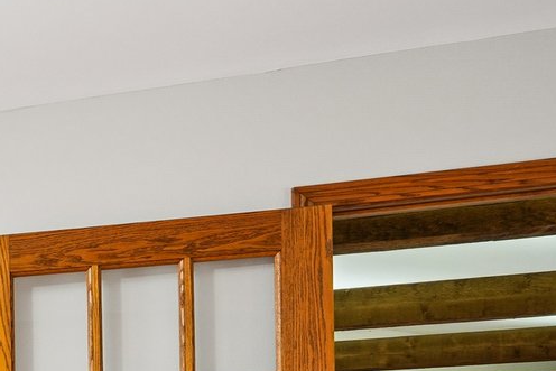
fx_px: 1020
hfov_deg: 18.8
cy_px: 520
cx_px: -562
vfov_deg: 18.7
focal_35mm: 66
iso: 400
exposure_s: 1/20
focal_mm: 16
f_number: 8
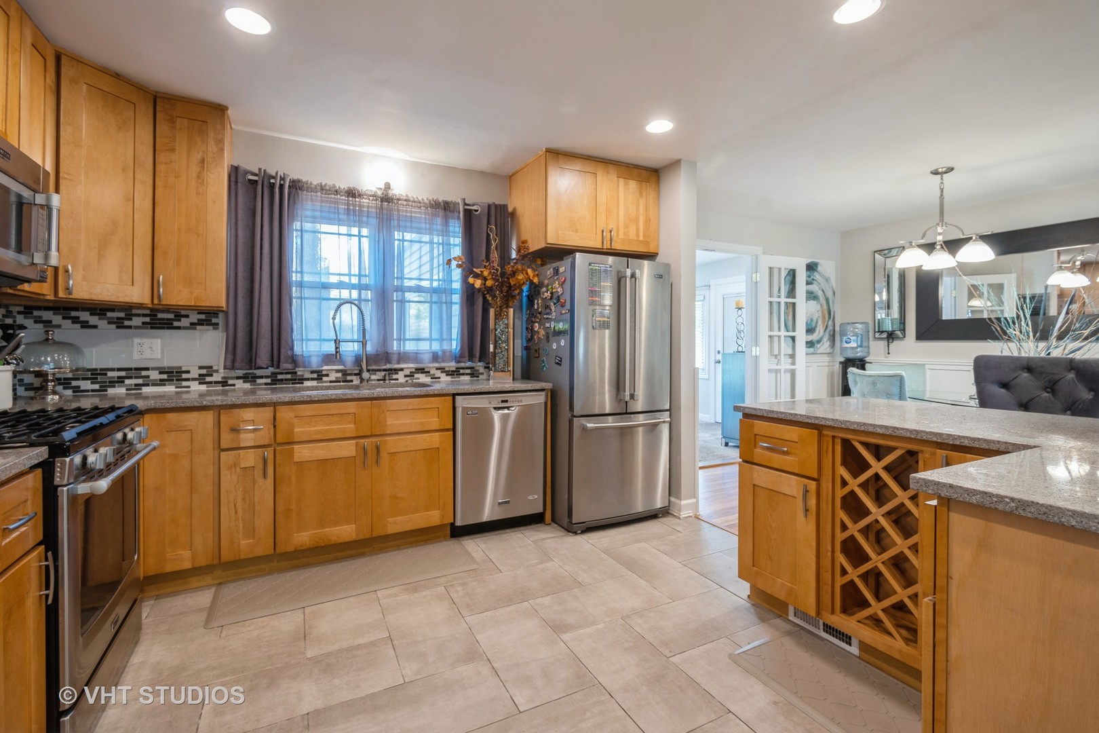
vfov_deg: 77.3
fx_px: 458
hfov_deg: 100.4
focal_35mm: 15
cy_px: 366
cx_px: 550
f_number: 8
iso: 100
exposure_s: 1/1.25
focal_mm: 10
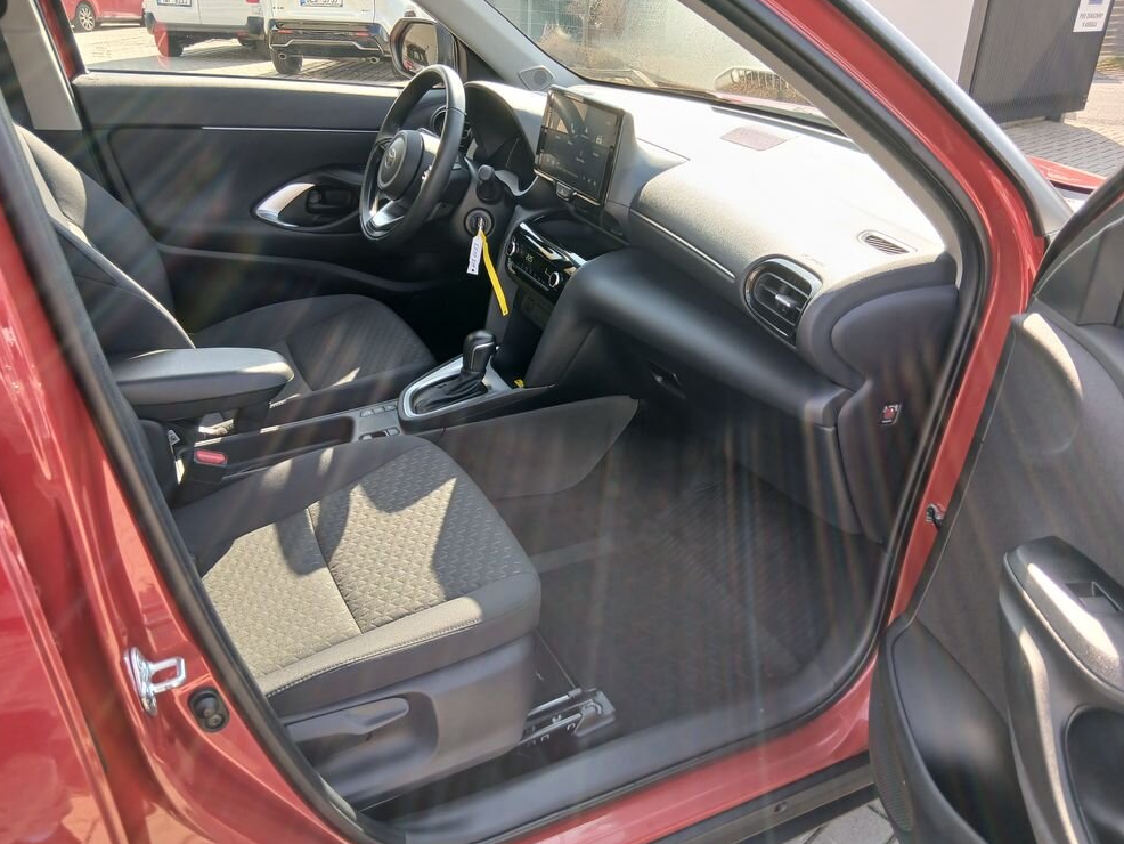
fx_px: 877
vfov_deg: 51.4
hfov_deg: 65.3
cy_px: 417
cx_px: 559
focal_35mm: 27
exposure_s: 1/50
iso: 25
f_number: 1.8
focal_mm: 3.98
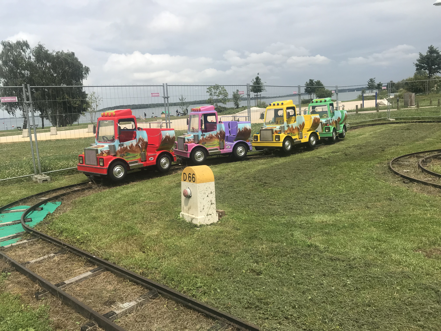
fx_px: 357
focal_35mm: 28
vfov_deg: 49.7
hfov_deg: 63.4
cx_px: 220
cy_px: 166
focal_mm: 3.99
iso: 20
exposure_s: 1/3690
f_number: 1.8
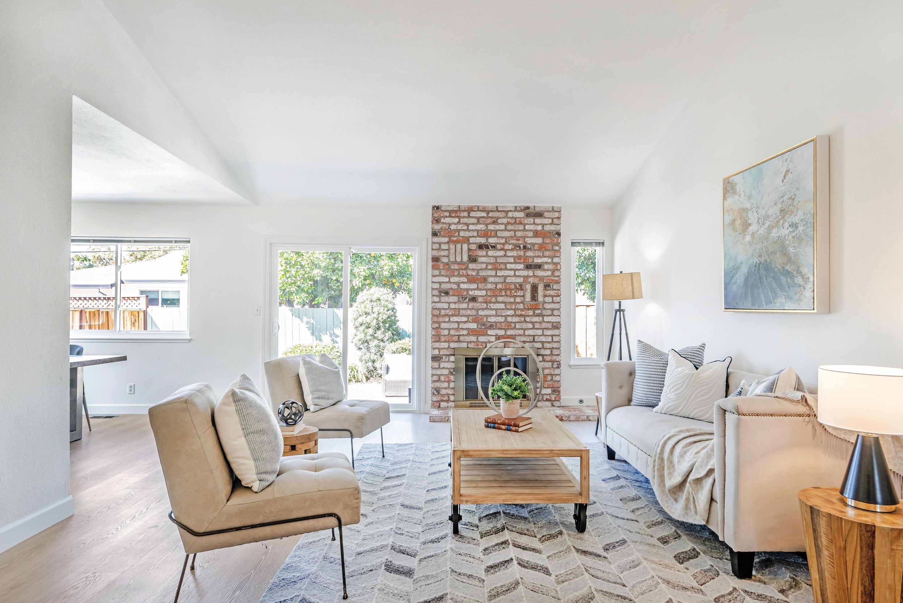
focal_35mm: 20
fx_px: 502
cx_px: 470
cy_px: 301
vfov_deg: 61.9
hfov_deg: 83.9
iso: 200
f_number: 8
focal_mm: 19
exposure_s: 1/13
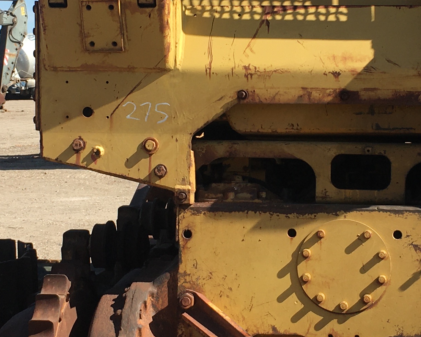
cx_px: 255
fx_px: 1159
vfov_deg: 16.5
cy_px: 152
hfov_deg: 20.6
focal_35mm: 93
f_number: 2.2
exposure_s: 1/1099
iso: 25
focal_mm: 4.15
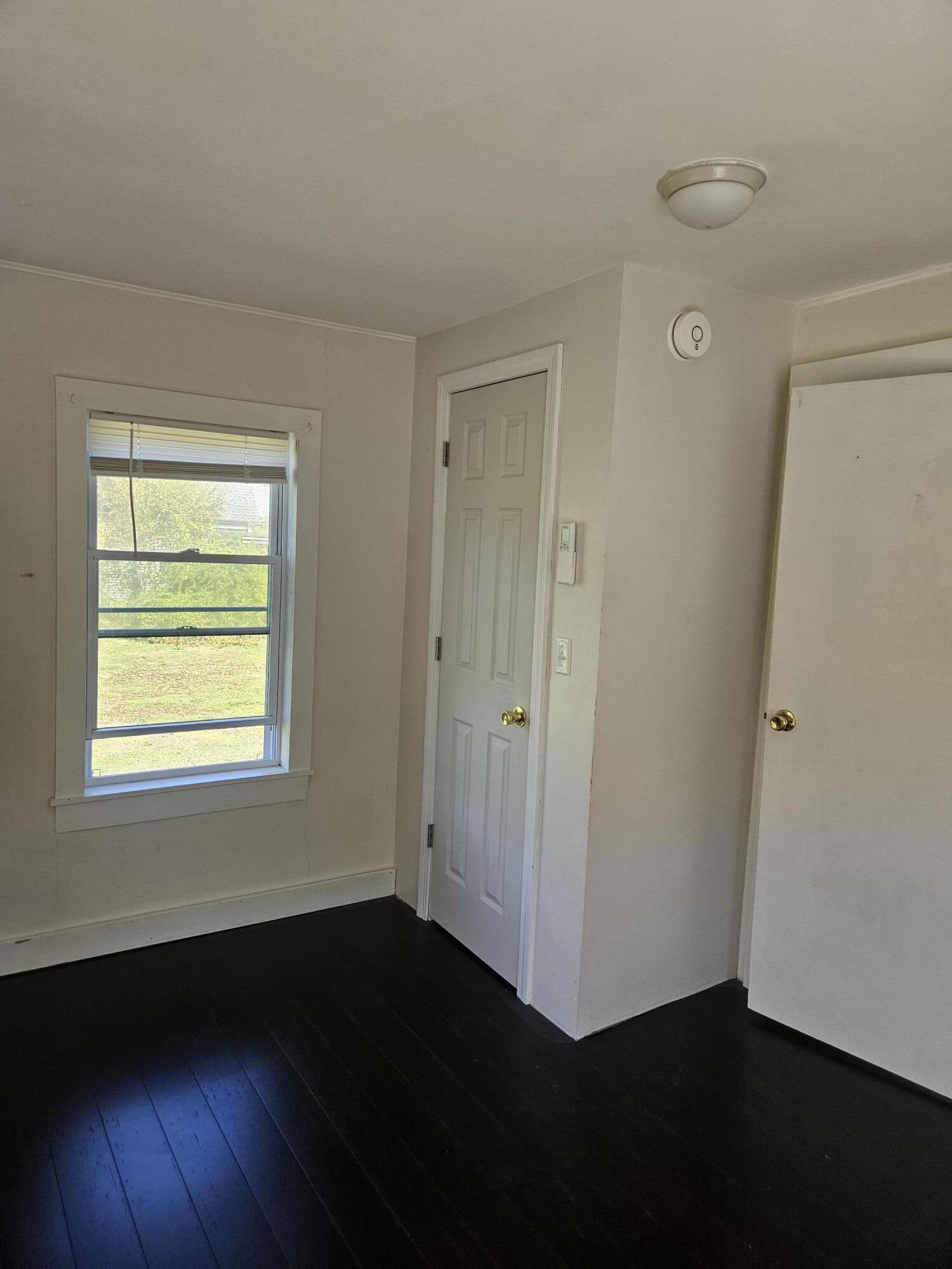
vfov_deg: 73.9
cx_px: 476
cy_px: 634
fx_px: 843
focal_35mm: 23
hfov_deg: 58.9
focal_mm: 5.4
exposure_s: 1/359
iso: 200
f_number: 1.8
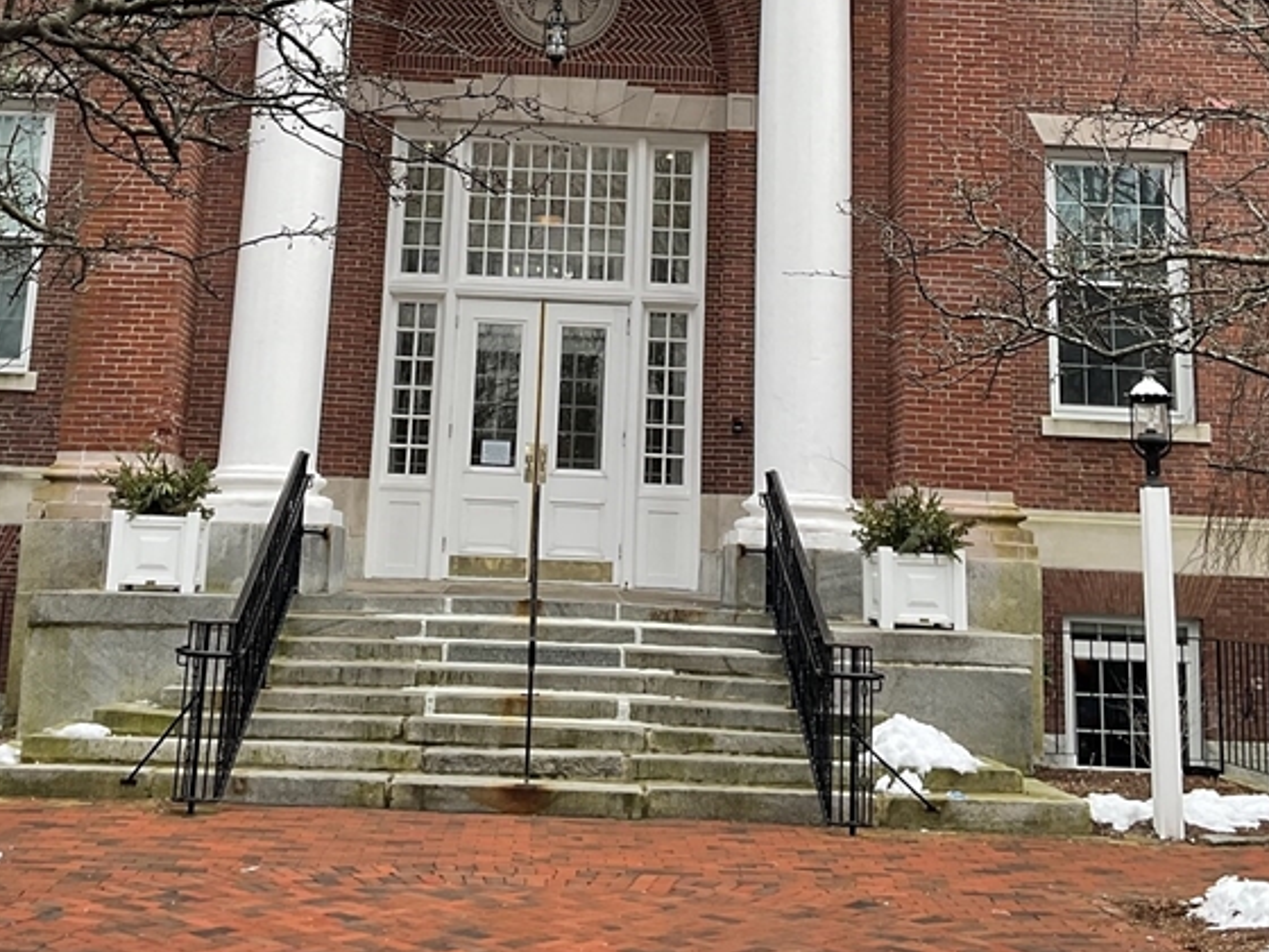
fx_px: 1943
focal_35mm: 53
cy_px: 116
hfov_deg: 36.1
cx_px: 580
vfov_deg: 26.7
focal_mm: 3
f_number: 1.8
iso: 16
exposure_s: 1/192
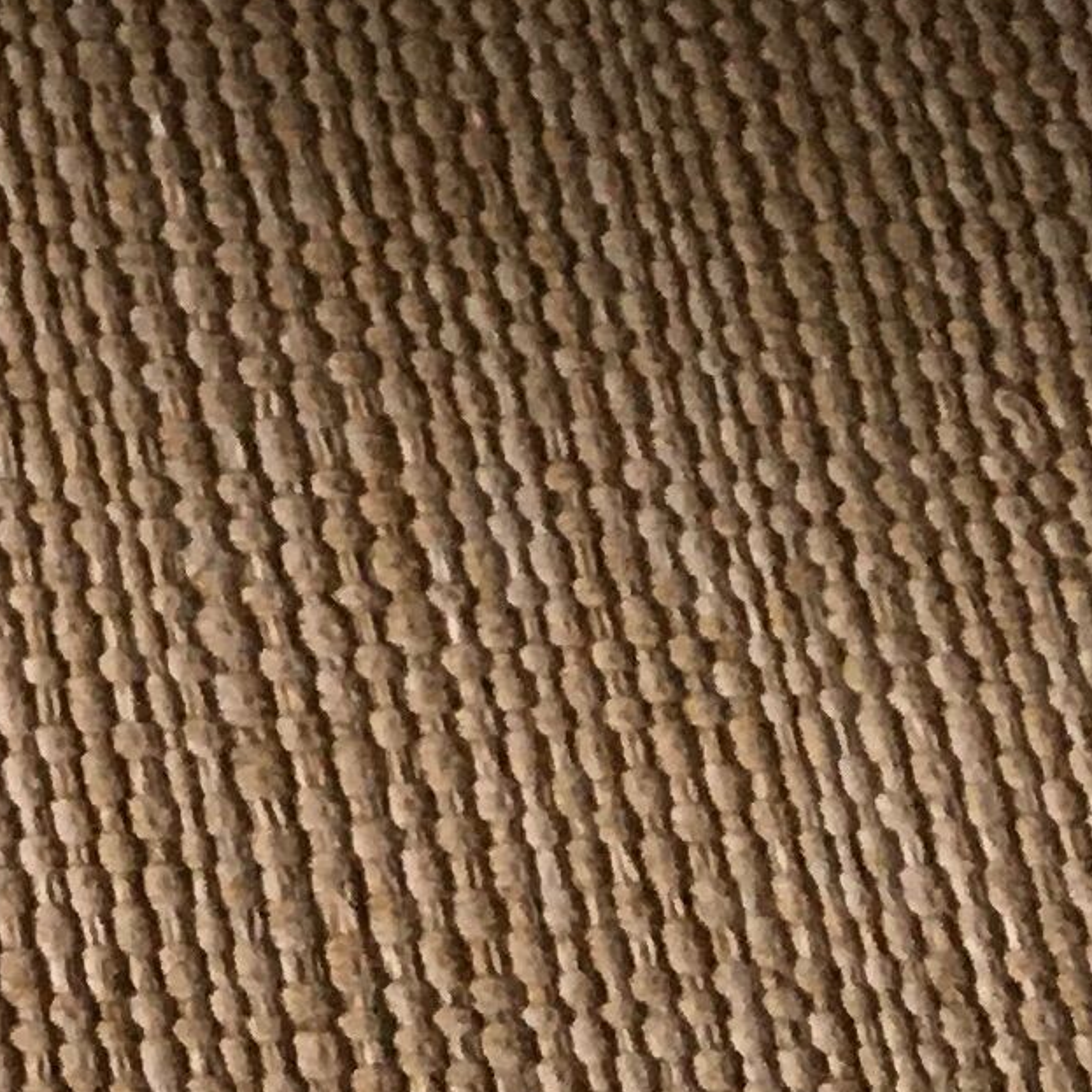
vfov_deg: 9.8
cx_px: -1786
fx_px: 5925
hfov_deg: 9.1
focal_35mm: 166
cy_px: -1088
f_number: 2.2
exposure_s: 1/33
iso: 40
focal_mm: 4.15
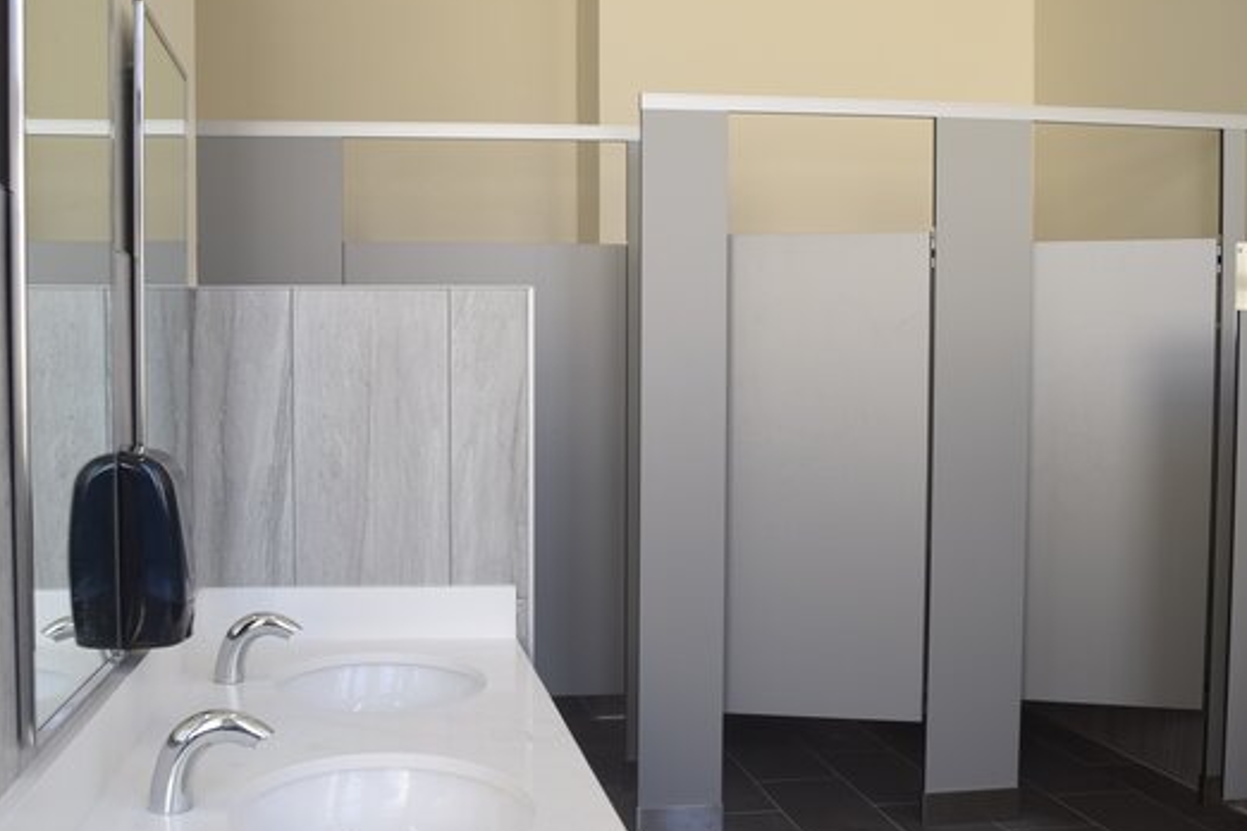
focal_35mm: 39
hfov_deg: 49.7
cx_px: 514
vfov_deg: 34.5
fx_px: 1337
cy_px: 476
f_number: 6.3
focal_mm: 21
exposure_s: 1/160
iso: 400
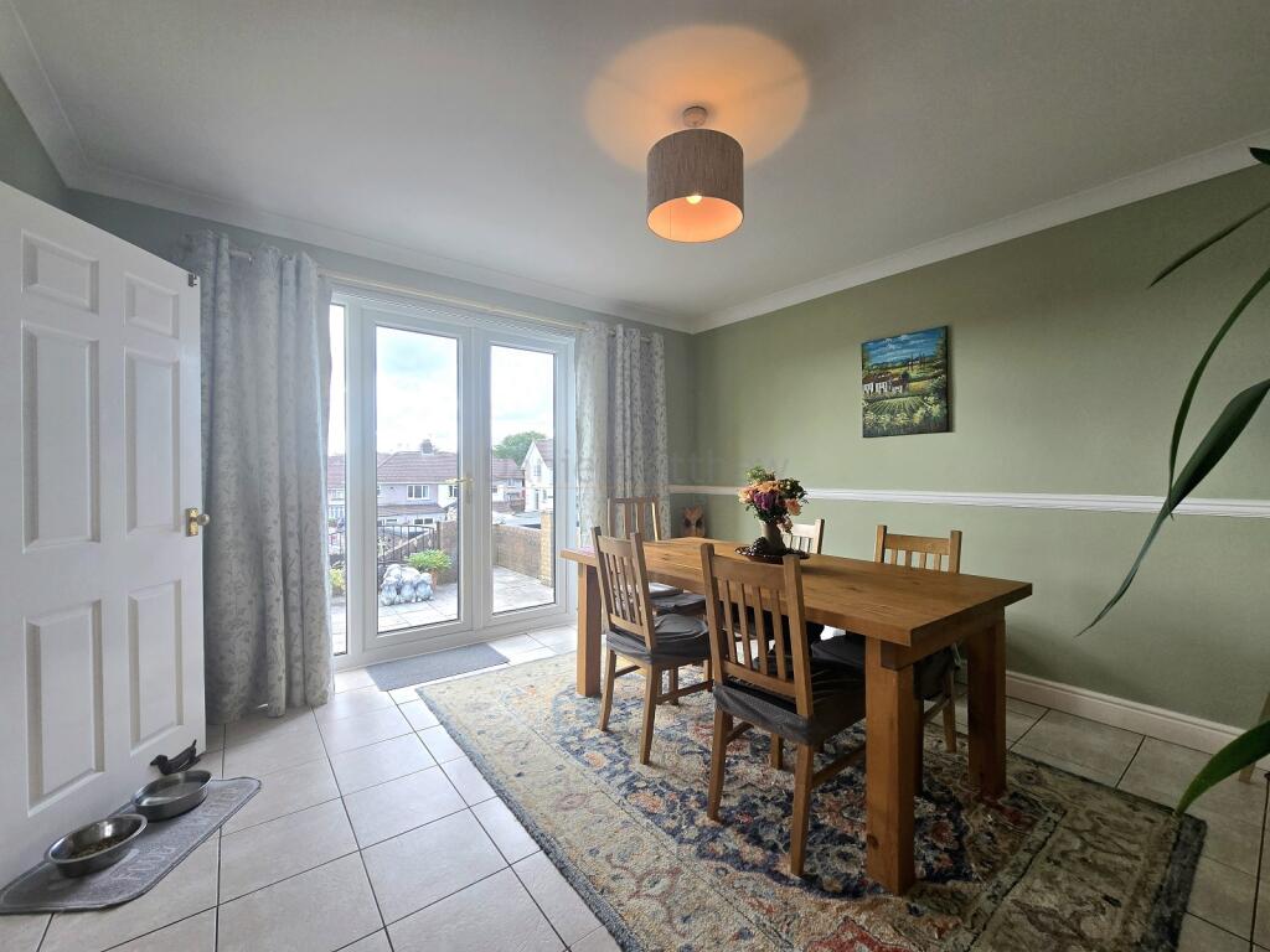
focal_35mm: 13
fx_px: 477
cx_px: 635
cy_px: 476
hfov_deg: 106.2
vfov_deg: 89.9
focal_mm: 2.2
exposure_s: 1/132
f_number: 2.2
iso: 50
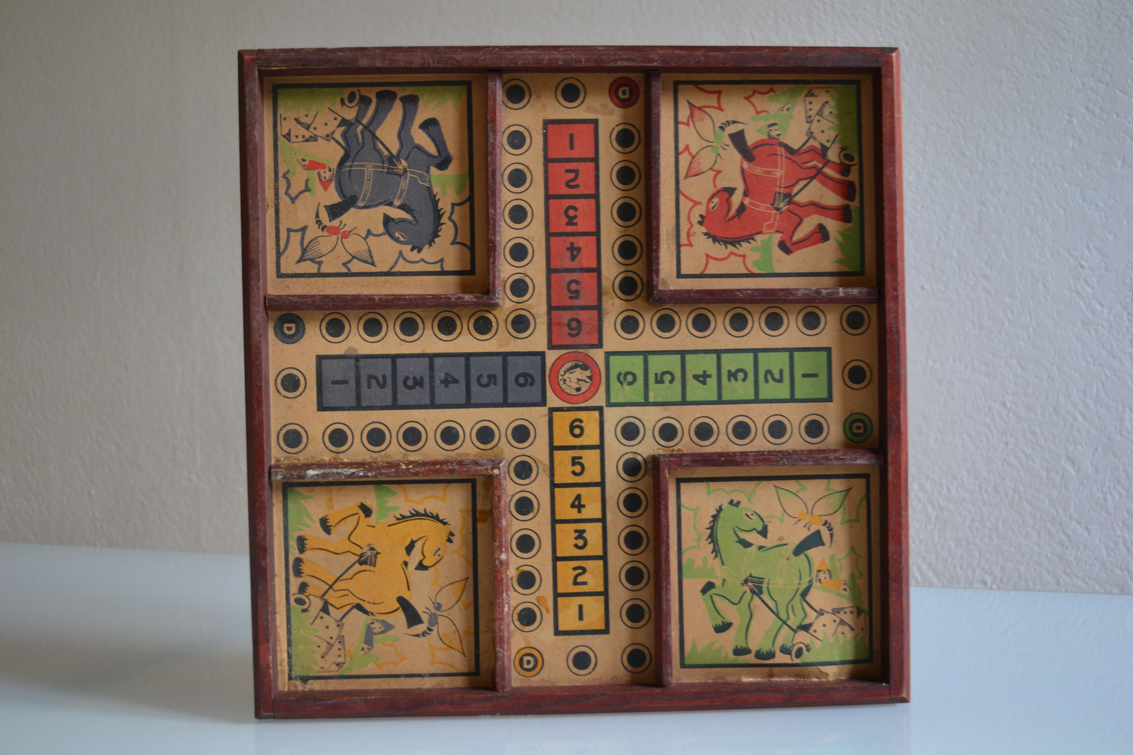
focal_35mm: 39
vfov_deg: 34.2
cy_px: 378
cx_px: 566
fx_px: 1227
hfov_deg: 49.6
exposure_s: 1/25
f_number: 4.2
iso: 400
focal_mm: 26
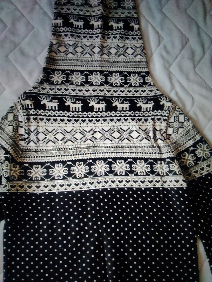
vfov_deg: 61.7
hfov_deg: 48.2
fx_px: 237
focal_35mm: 29
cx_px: 106
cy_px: 141
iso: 121
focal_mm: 2.39
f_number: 2.4
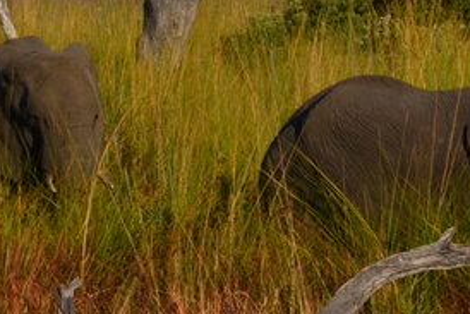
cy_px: -98
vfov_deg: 2.7
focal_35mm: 504
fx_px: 6583
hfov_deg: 4.1
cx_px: 374
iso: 100
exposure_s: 1/320
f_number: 9
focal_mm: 72
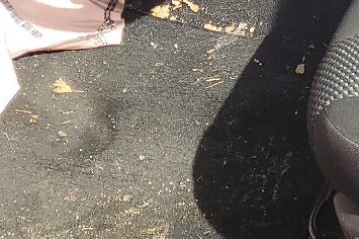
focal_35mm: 122
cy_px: -139
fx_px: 1215
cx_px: 497
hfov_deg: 15.8
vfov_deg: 10.7
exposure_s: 1/1111
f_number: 1.5
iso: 50
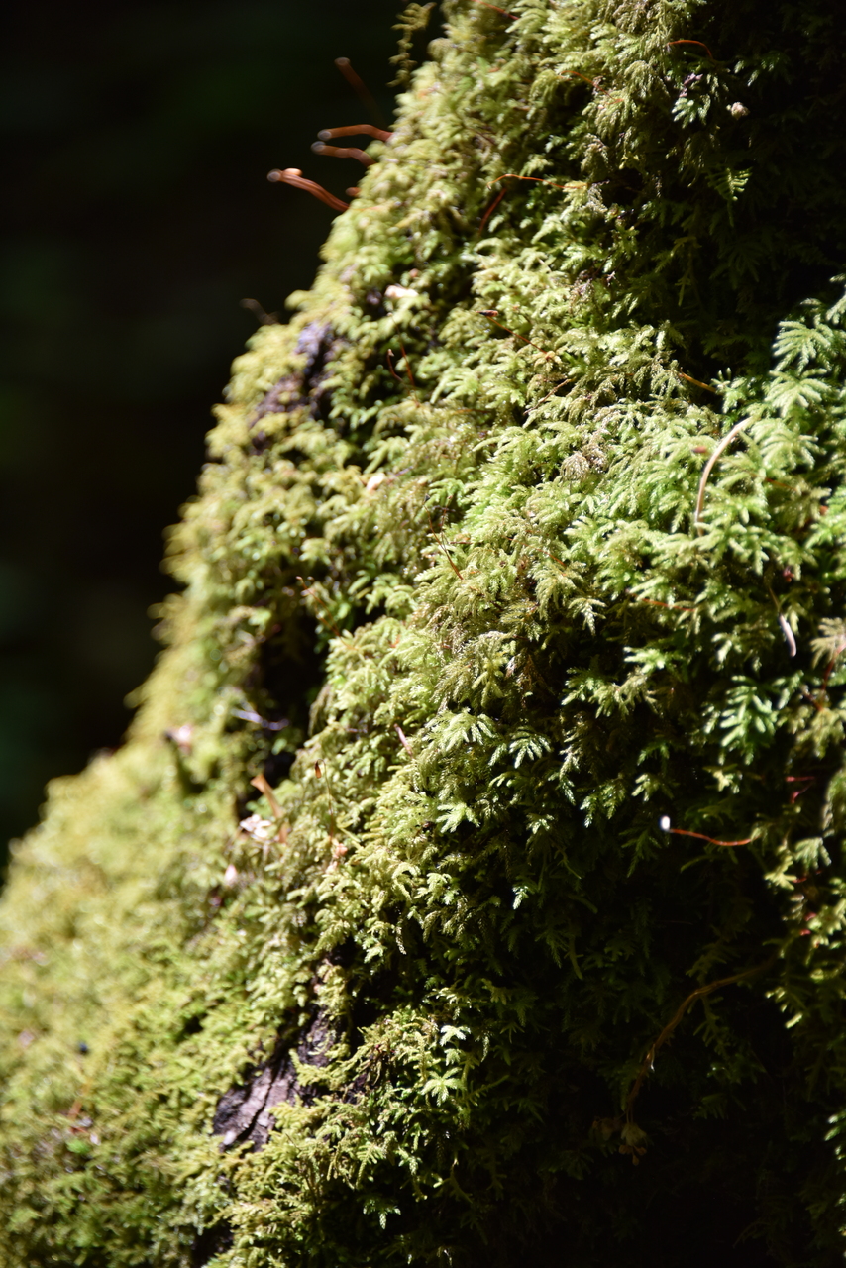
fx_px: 10568
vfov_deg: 6.9
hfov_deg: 4.6
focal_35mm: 300
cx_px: 423
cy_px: 634
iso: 280
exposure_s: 1/640
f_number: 5.6
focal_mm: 300
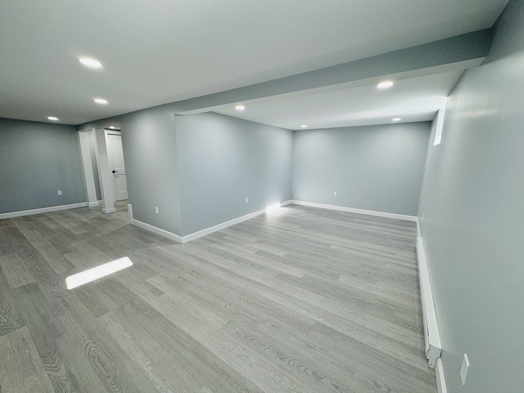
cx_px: 262
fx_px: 212
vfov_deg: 85.7
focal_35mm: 14
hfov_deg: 102.1
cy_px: 196
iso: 100
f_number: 2.2
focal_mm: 2.22
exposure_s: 1/120
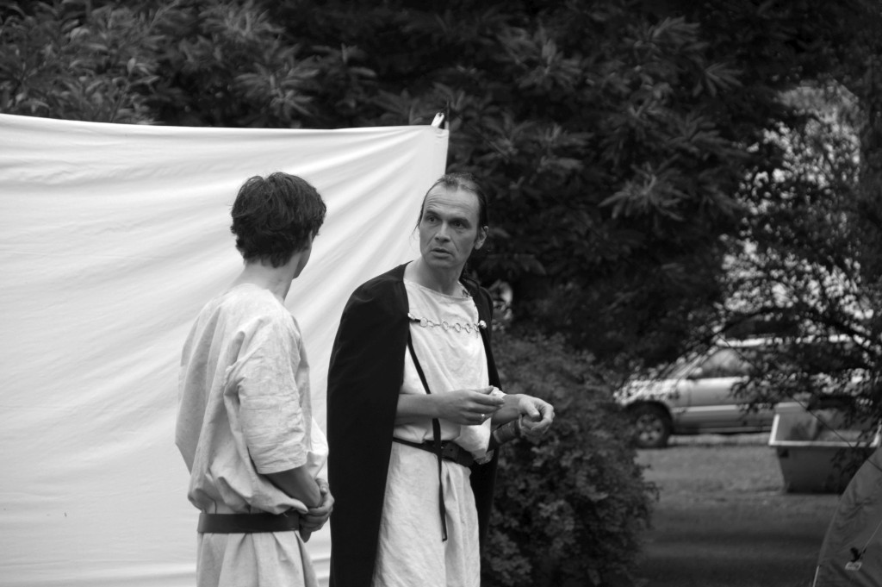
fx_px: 4113
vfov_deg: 8.2
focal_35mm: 168
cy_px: 294
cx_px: 441
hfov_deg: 12.2
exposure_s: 1/30
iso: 200
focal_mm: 112
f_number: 5.6
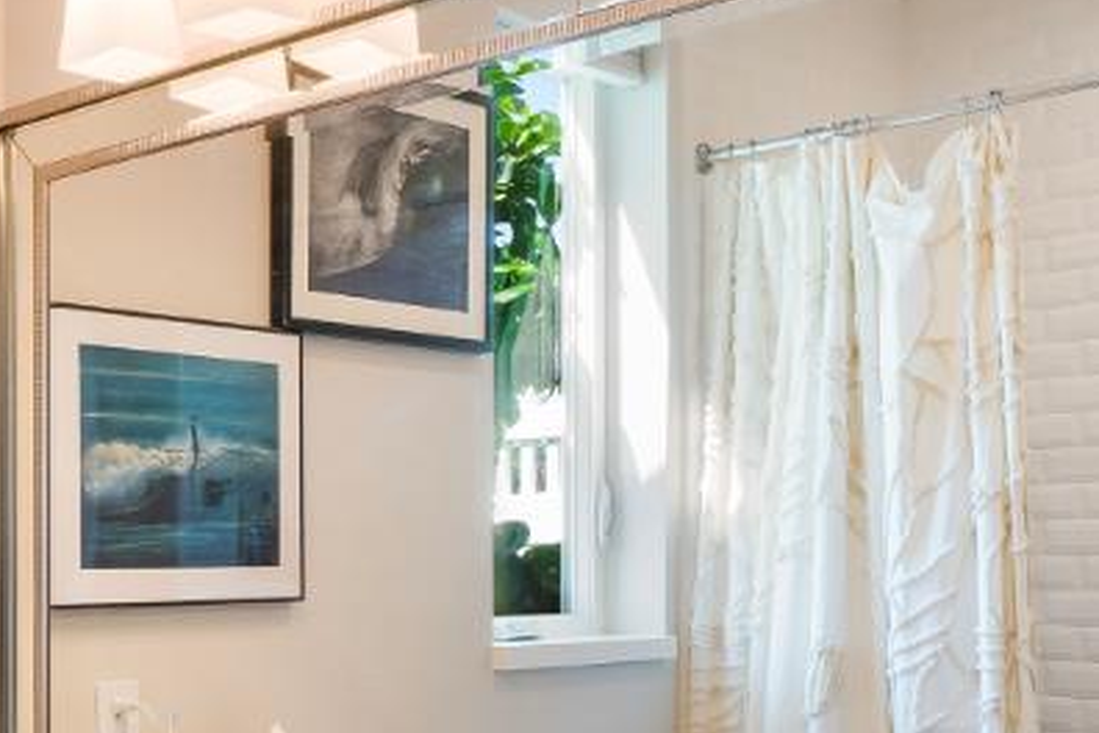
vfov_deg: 25.2
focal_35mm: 53
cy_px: 569
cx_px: 44
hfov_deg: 34.7
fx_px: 1618
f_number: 14
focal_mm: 14
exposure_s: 1/2
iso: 100
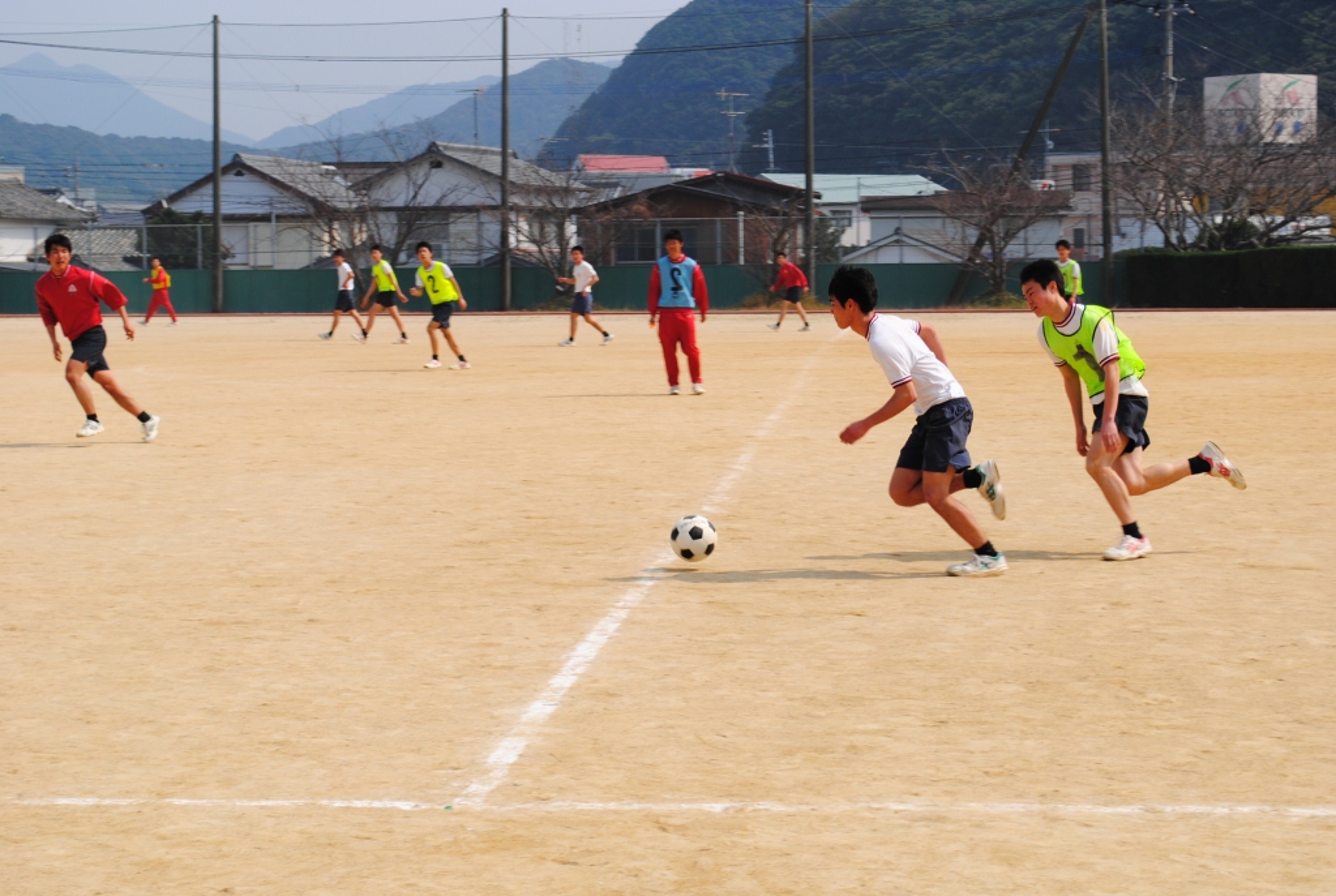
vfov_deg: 16.6
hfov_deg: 24.6
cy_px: 448
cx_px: 668
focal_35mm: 82
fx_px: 3067
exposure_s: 1/320
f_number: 9
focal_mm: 55
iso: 100
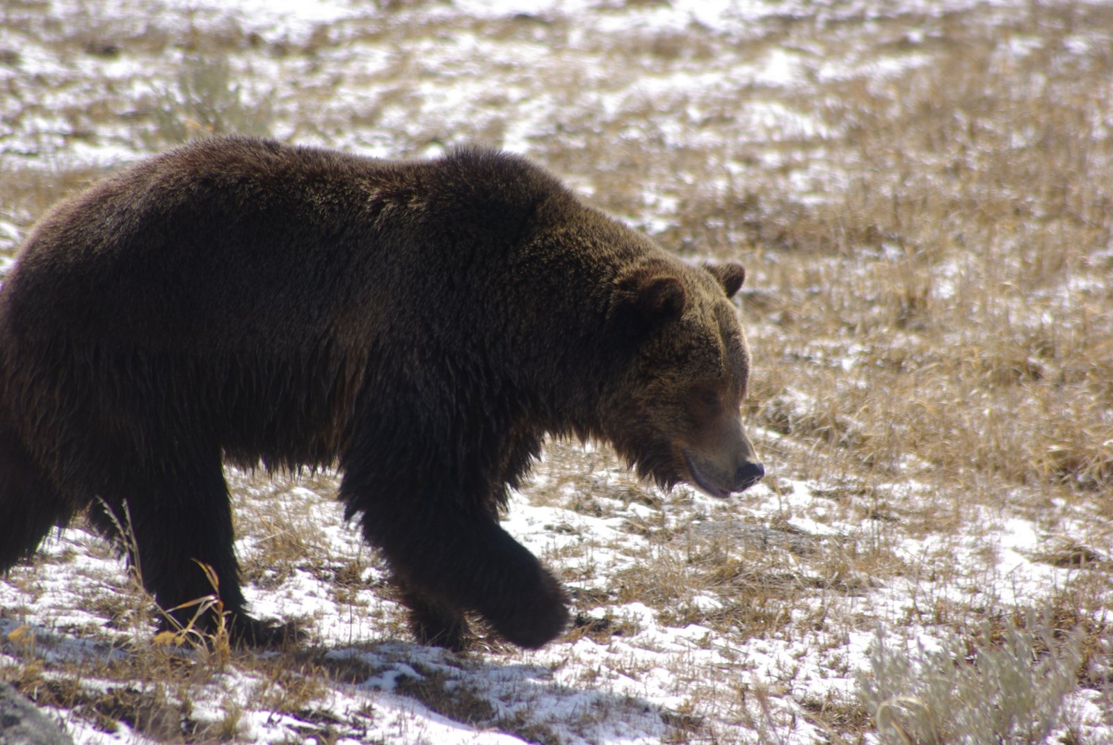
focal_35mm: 450
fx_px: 13929
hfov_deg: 4.6
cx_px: 556
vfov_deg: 3.1
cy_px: 372
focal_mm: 300
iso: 100
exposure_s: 1/250
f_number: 5.6
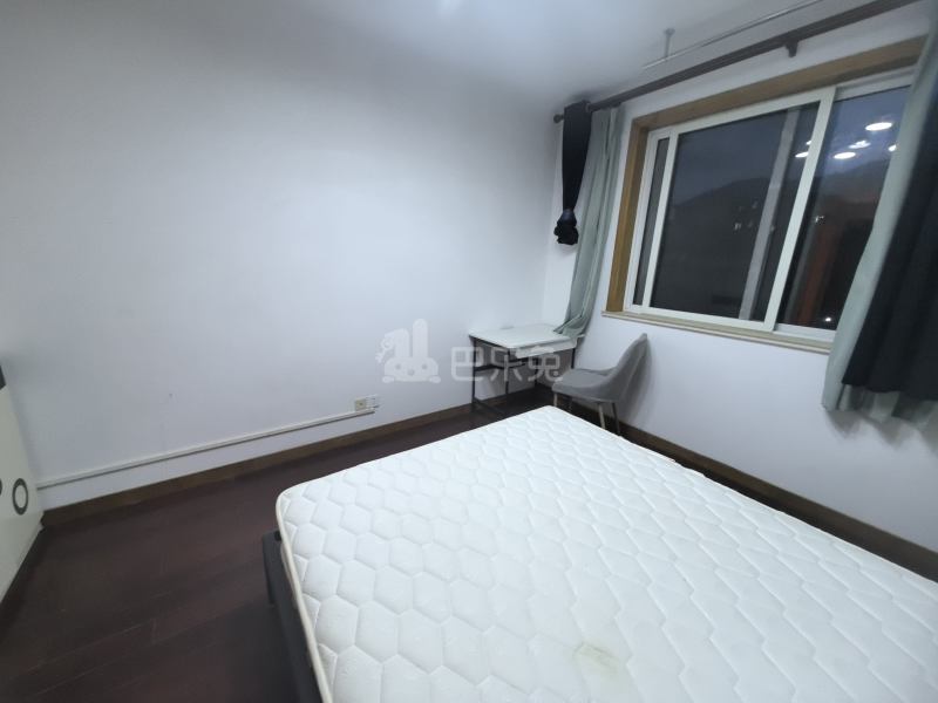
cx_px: 469
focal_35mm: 13
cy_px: 352
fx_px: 352
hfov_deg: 106.2
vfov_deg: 89.9
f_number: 2.2
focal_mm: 1.95
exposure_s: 1/33.3
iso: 320
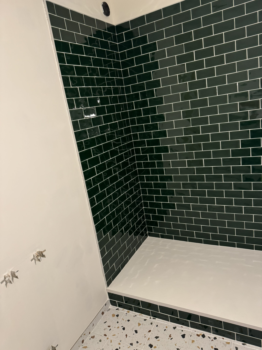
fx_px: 242
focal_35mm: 24
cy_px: 175
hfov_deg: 56.8
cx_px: 131
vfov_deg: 71.6
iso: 320
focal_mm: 6.76
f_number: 1.78
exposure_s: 1/50
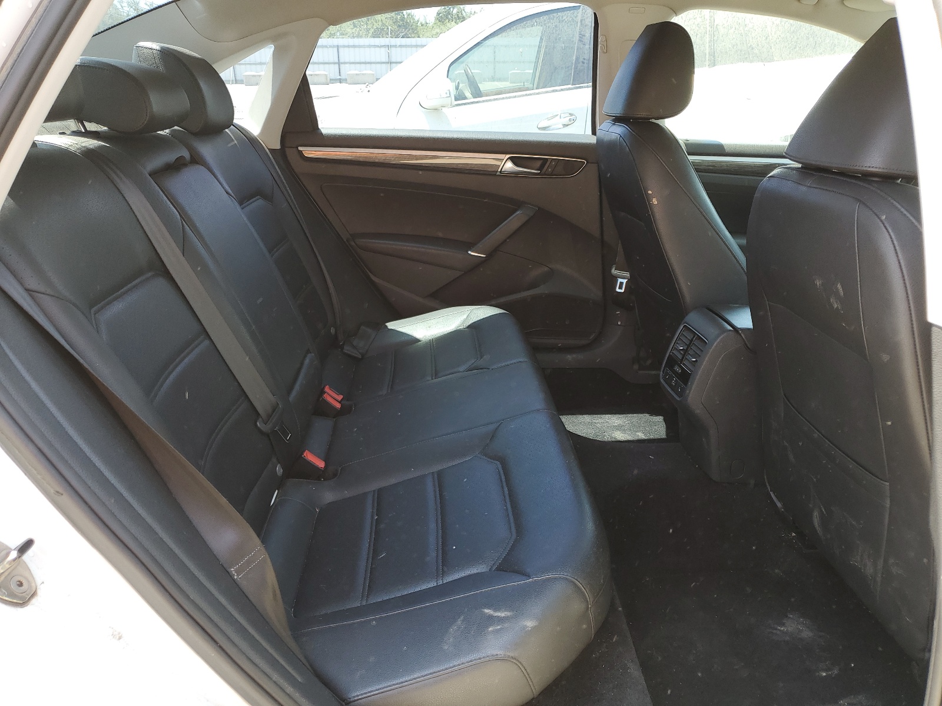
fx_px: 708
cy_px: 353
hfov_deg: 67.3
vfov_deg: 53.1
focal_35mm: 26
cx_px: 471
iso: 50
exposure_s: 1/164
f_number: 1.5
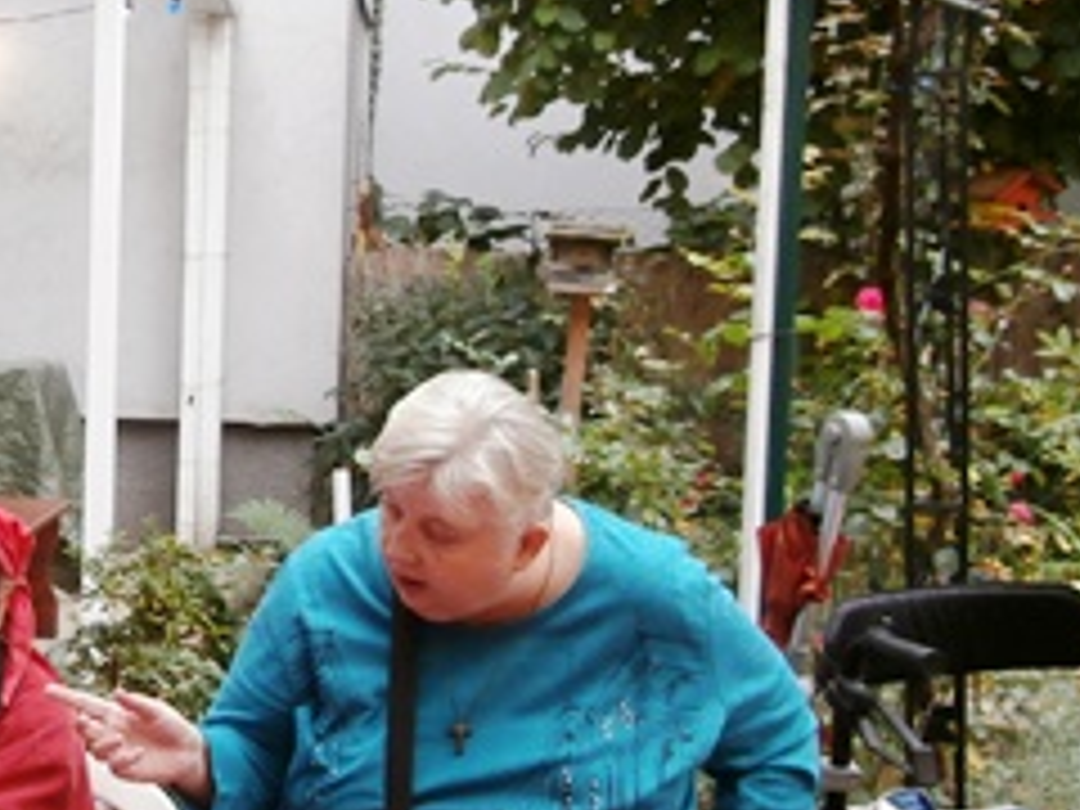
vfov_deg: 22.9
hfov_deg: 28.8
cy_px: 374
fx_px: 1997
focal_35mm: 64
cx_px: 58
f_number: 3
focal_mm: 4.2
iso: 100
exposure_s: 1/60
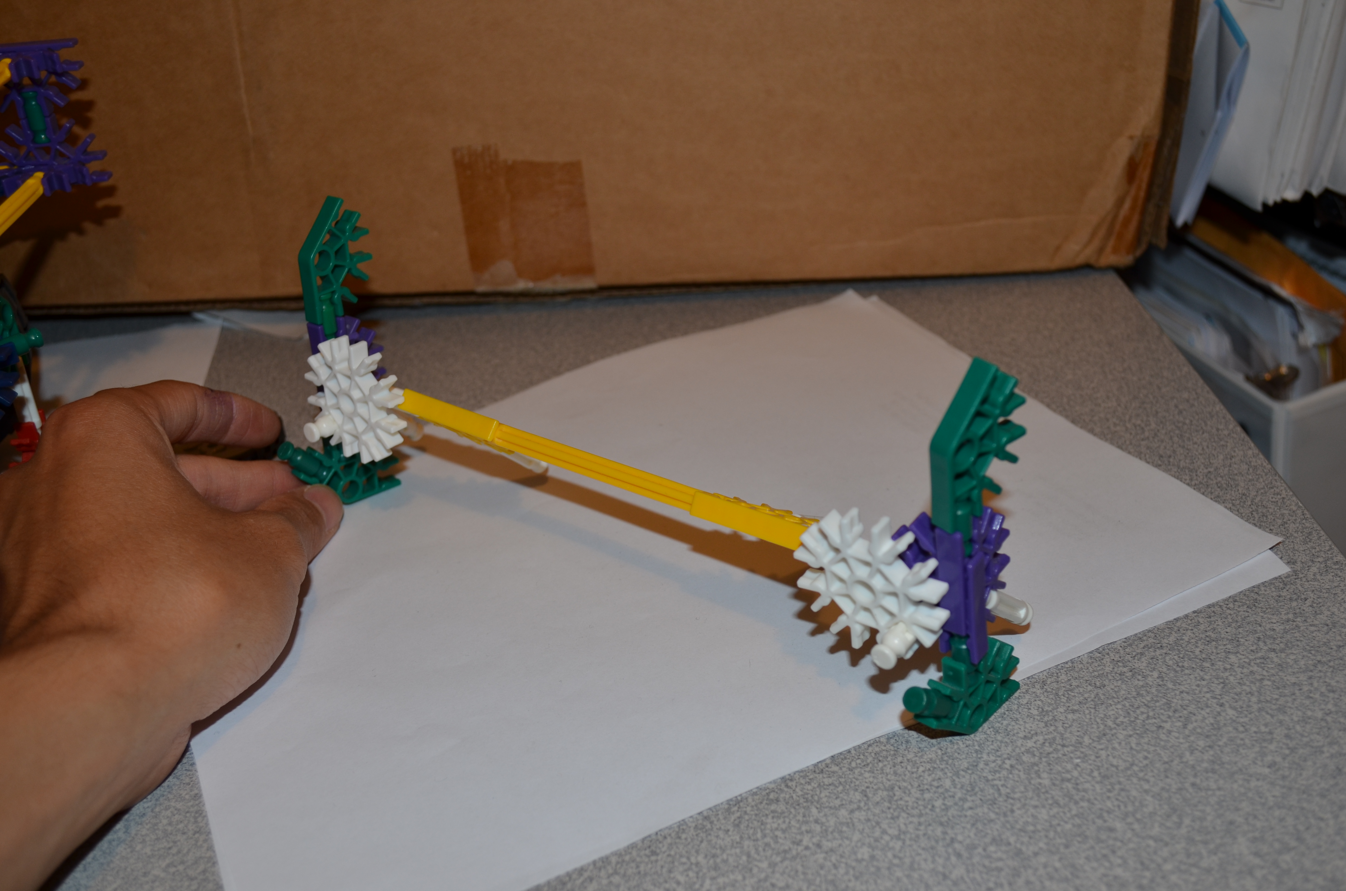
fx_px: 1455
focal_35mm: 39
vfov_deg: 34.1
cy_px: 446
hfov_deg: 49.6
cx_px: 673
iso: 200
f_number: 5.6
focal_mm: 26
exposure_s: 1/30
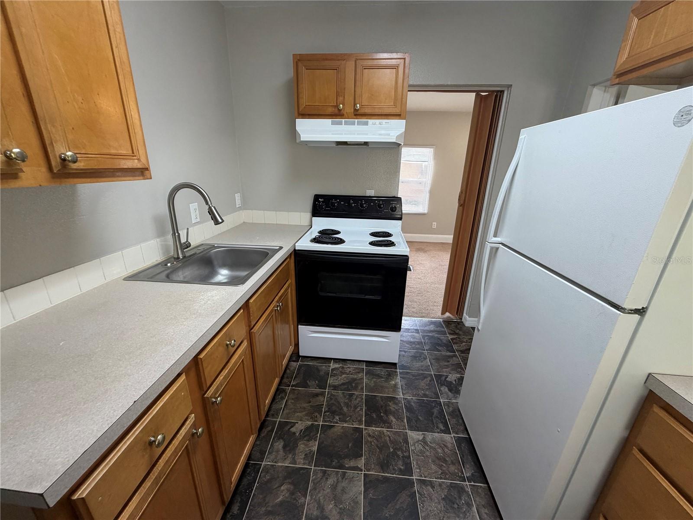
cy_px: 260
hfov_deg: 102.1
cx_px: 346
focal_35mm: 14
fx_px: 280
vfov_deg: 85.7
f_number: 2.2
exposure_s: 1/60
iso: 160
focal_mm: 2.22
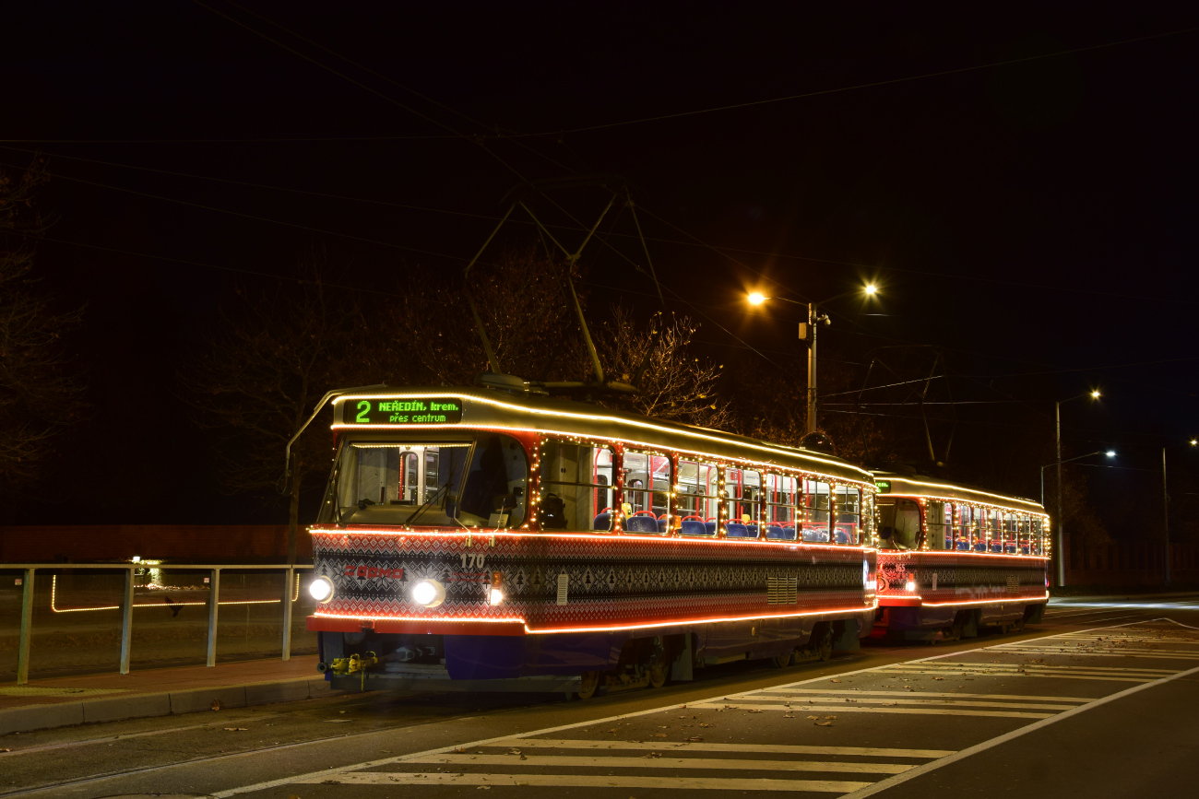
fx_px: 1699
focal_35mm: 51
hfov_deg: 38.9
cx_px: 600
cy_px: 400
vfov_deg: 26.5
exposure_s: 1.3
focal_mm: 34
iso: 200
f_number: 6.3
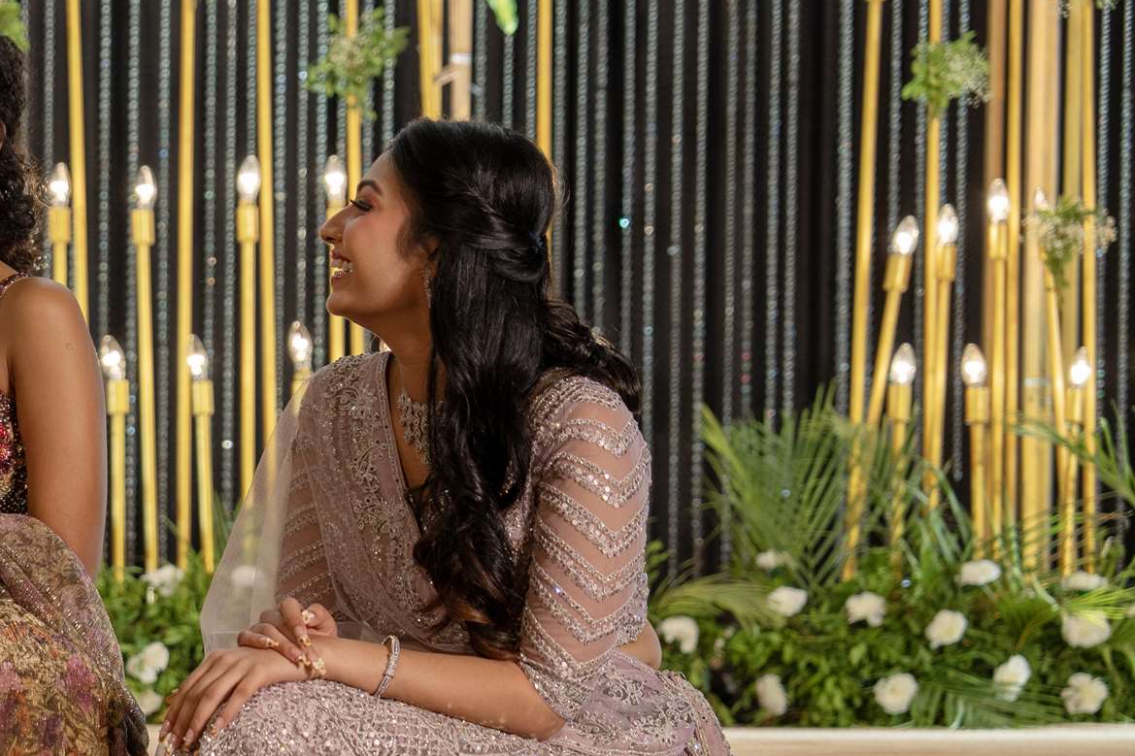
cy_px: 666
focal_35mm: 138
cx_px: -155
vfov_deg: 9.9
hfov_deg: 14.5
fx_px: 4350
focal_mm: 56
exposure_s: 1/250
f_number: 2.8
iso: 500
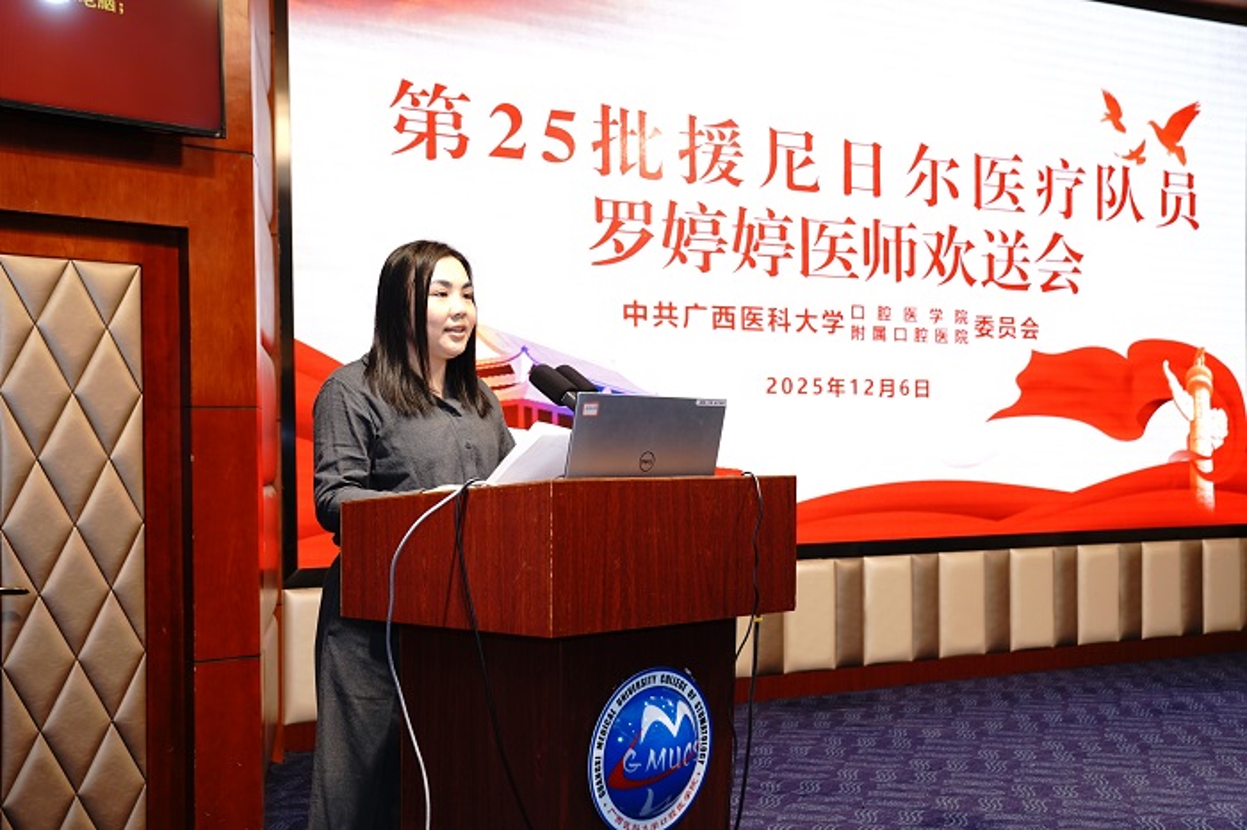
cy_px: 415
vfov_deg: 33.4
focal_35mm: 40
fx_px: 1385
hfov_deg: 48.5
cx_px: 624
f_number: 3.5
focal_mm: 40
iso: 640
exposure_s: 1/100
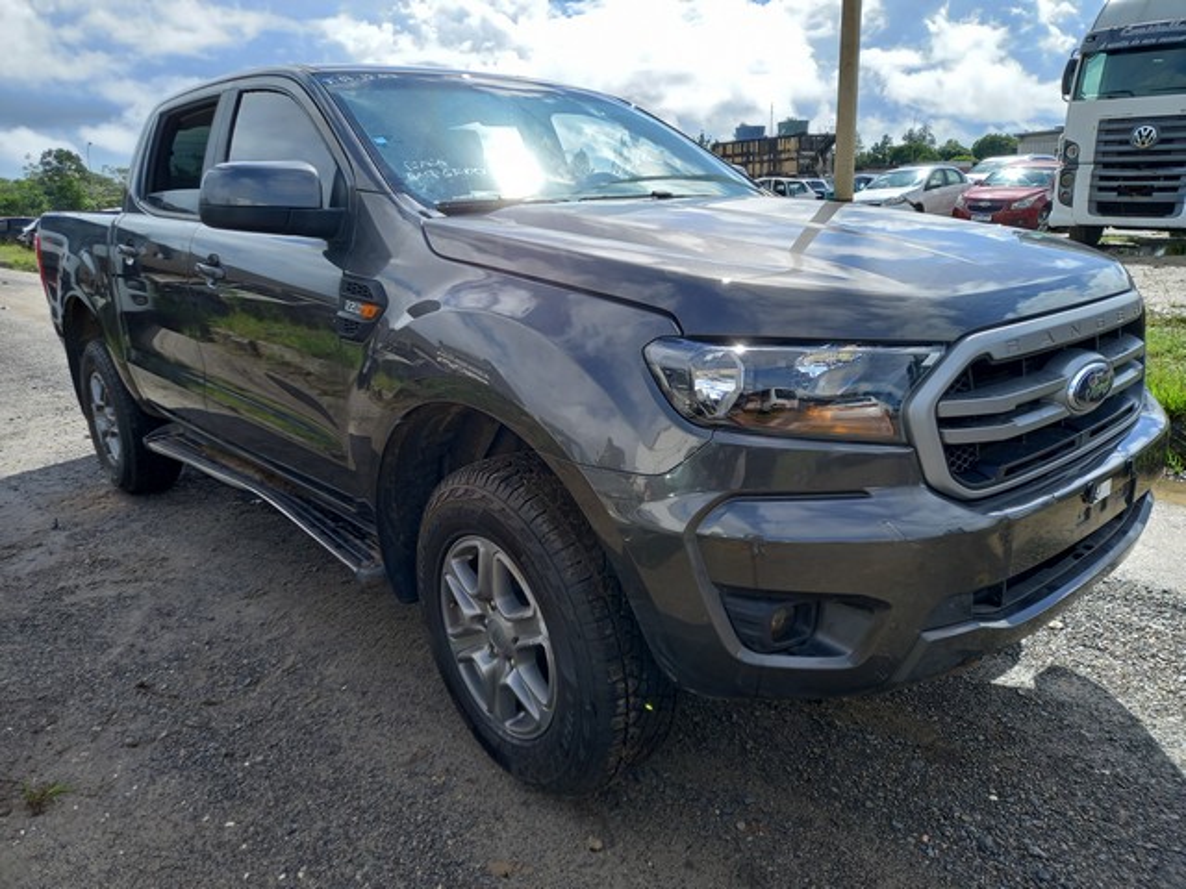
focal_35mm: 25
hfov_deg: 69.4
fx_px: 857
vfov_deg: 54.9
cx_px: 593
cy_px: 444
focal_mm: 4.6
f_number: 2
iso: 25
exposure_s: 1/311
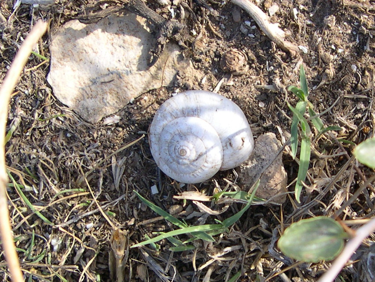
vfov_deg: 37.7
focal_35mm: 38
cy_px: 141
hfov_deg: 49.0
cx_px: 188
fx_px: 412
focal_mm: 8
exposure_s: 1/475
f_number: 2.8
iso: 100
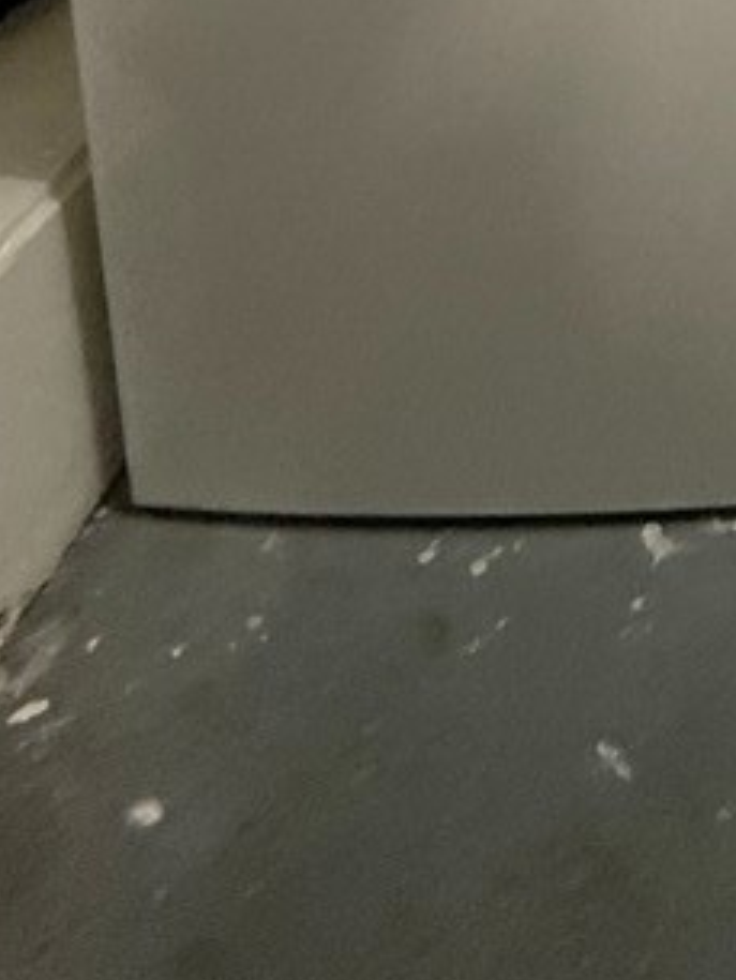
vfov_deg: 25.8
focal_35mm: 47
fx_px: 1331
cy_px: -591
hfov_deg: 26.4
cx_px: 945
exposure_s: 1/60
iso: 500
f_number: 2.2
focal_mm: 2.22
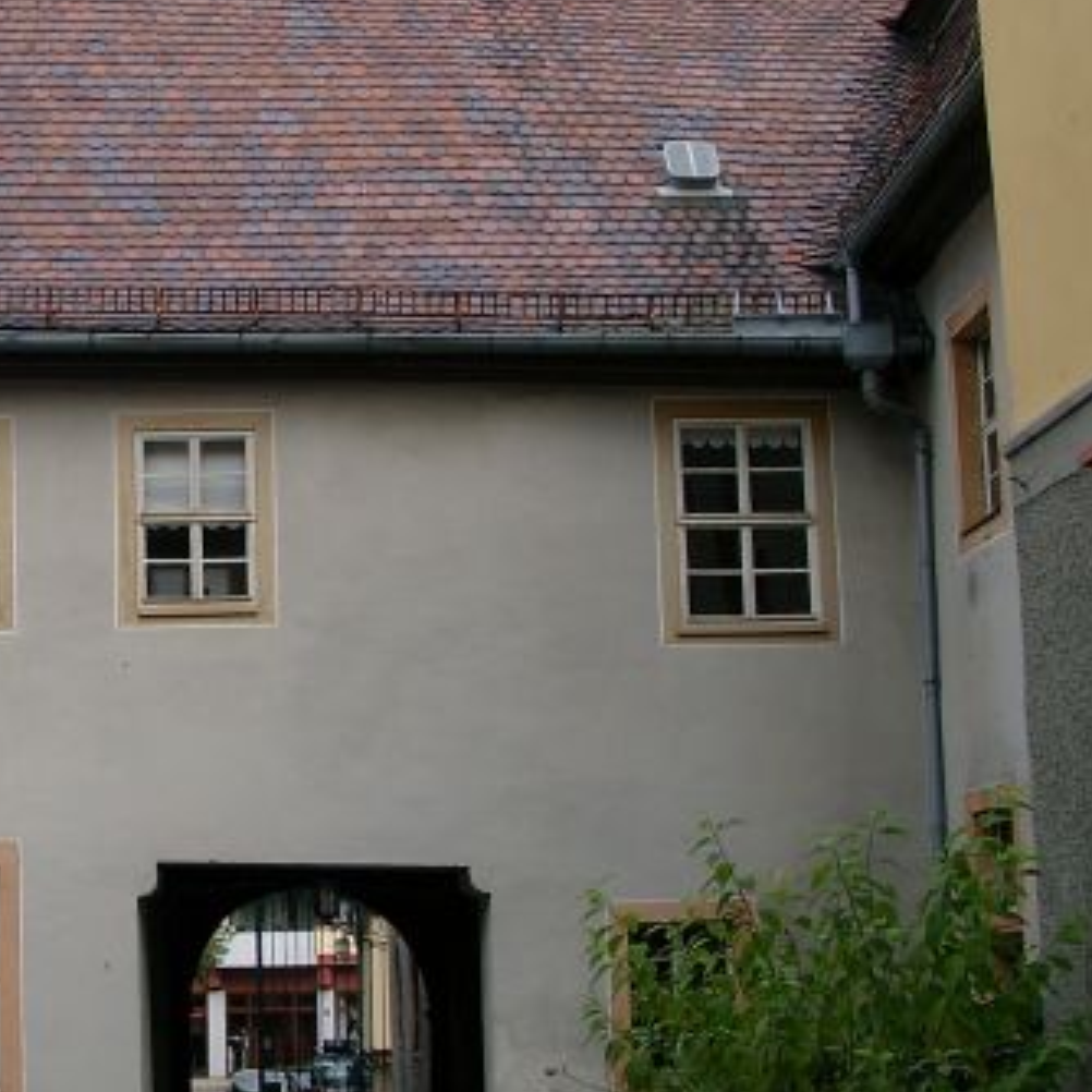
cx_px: 105
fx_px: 2570
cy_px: 458
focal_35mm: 72
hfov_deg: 23.4
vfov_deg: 24.0
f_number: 4
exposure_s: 1/226
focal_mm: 7.13
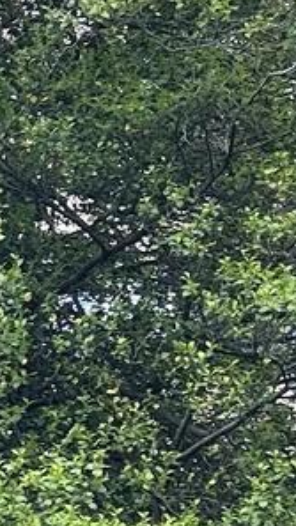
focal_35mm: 195
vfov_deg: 10.8
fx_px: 2722
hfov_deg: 5.4
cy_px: 648
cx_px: -941
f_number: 1.5
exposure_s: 1/461
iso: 50
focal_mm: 5.7
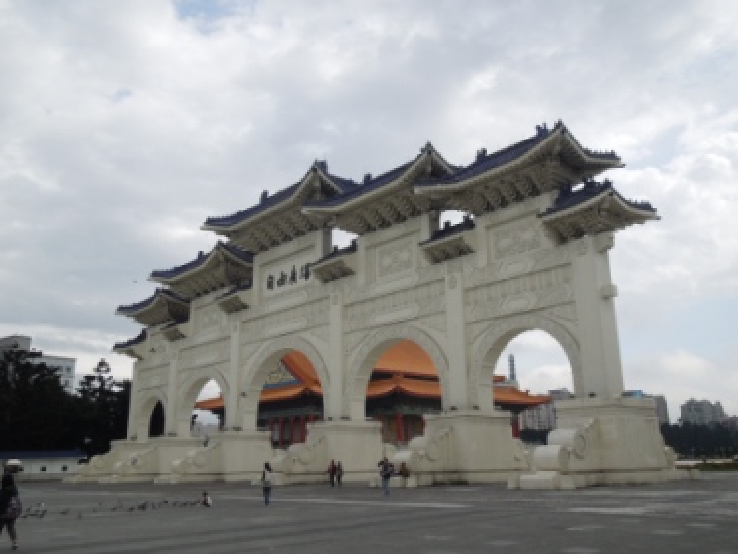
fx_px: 640
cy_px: 265
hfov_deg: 59.9
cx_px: 390
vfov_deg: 46.8
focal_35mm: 30
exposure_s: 1/500
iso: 100
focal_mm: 4.5
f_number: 6.6
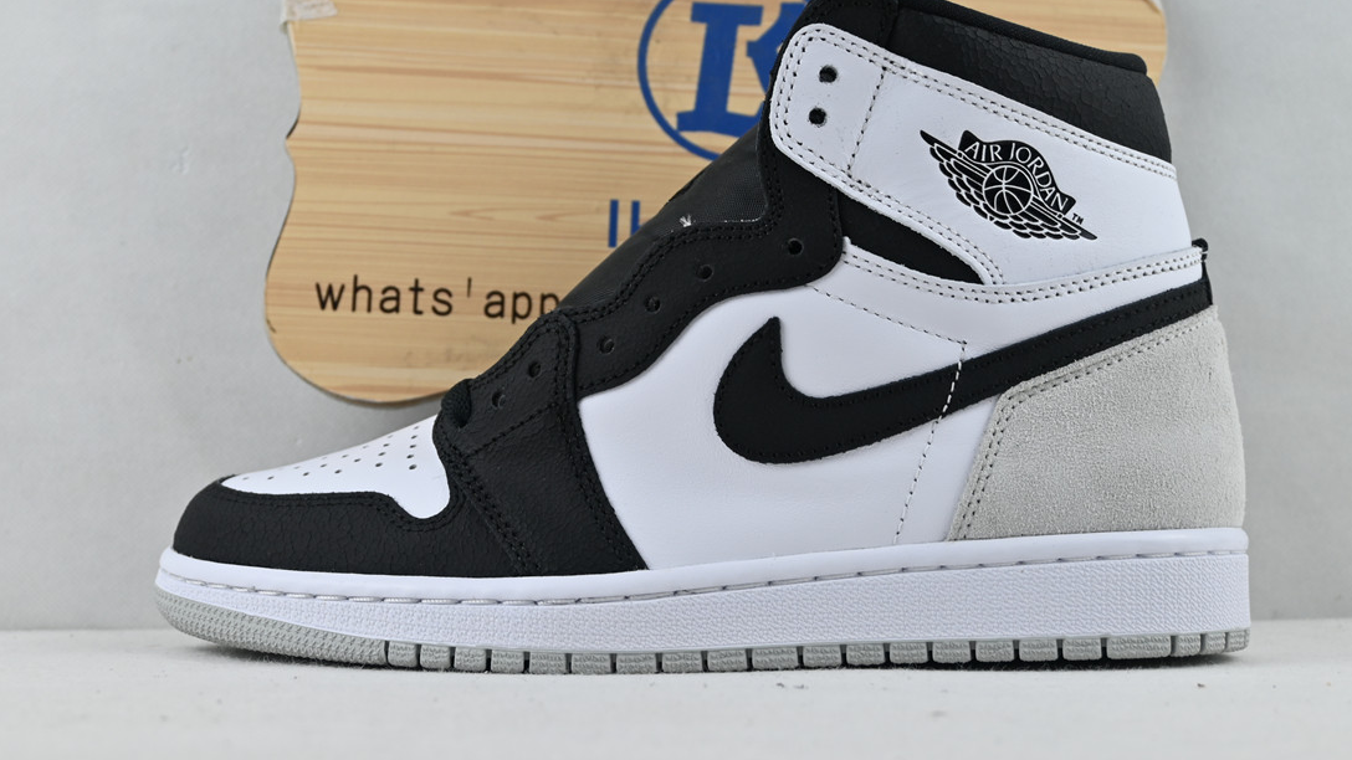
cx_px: 685
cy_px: 374
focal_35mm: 53
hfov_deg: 39.3
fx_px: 1895
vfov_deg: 22.7
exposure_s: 1/80
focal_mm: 30.5
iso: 100
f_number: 4.8
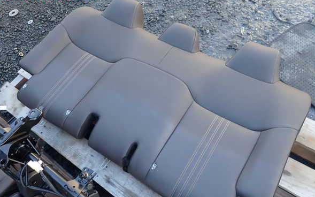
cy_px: 108
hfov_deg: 68.4
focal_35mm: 27
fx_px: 232
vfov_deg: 46.0
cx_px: 156
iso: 100
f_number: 2.8
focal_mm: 4.5
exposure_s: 1/80
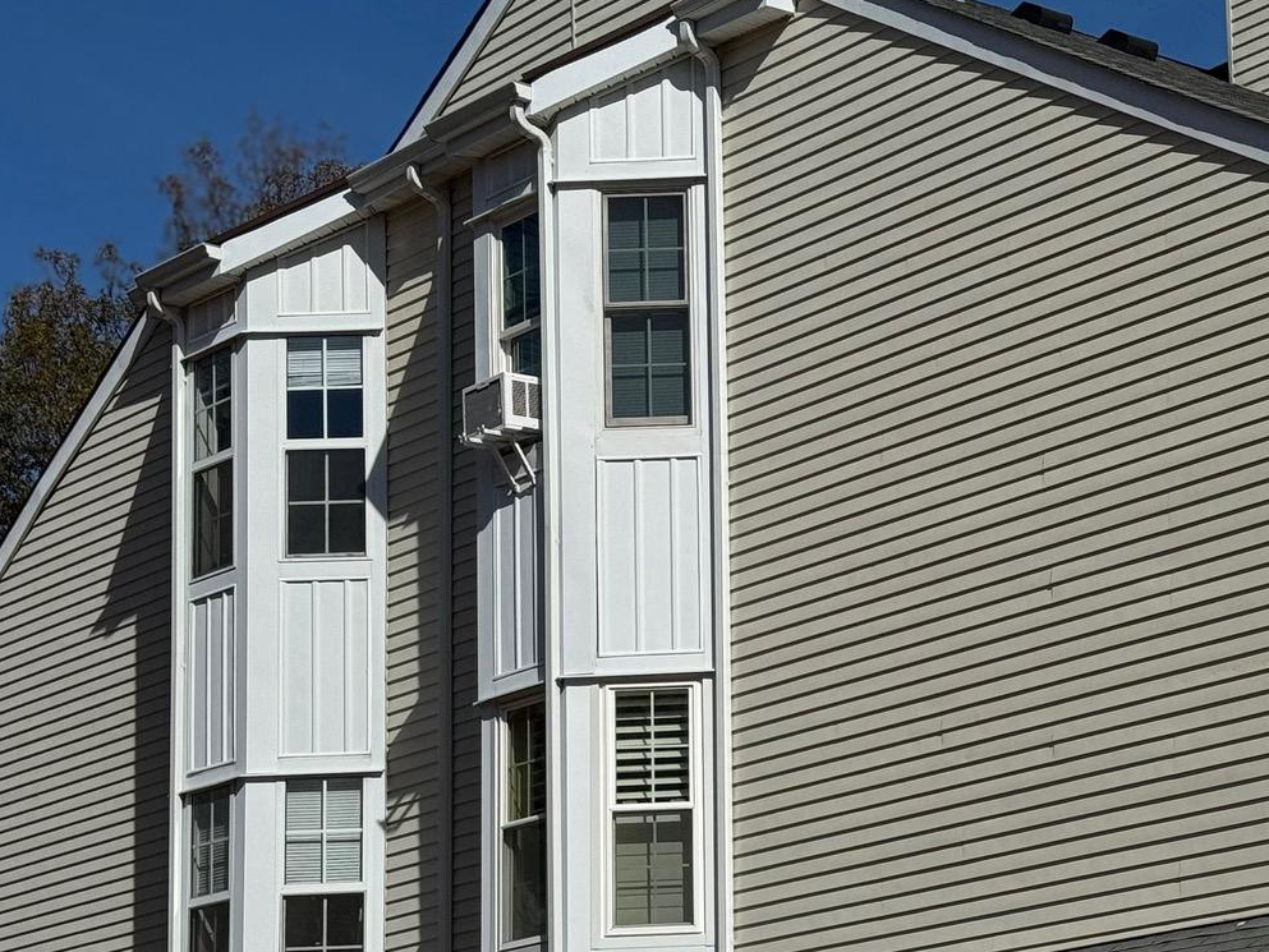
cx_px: 1168
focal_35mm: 99
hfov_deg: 19.4
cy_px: 850
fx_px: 3630
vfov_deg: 14.8
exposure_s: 1/12346
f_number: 1.78
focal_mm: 6.76
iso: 80
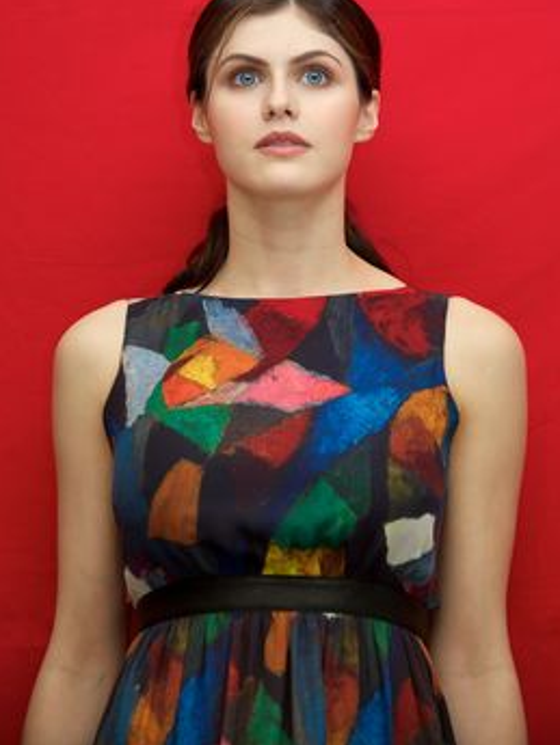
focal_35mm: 136
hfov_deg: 10.9
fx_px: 2932
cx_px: 282
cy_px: 315
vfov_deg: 14.5
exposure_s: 1/60
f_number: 5.6
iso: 400
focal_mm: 122
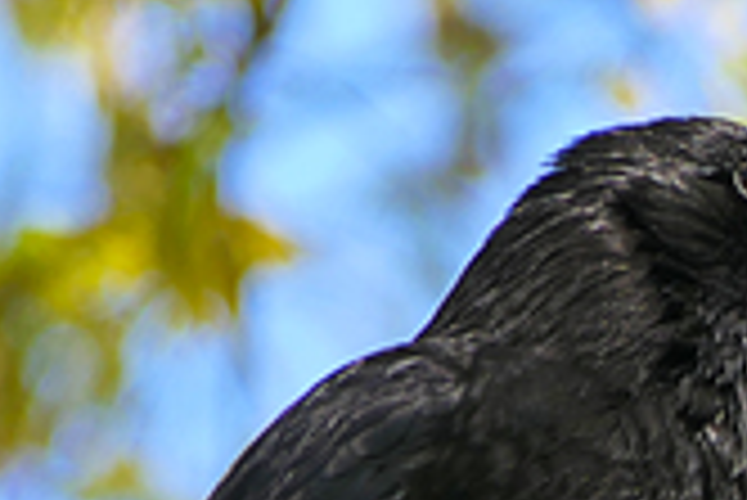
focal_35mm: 2257
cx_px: 549
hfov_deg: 0.9
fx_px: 46873
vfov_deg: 0.6
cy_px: 606
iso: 125
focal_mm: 176
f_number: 4.5
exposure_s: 1/160
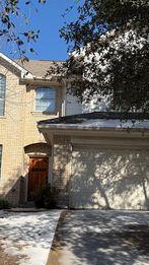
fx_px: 351
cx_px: 92
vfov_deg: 41.1
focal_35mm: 50
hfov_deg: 23.9
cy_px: 159
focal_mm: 6.76
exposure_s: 1/3145
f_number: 1.78
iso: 80
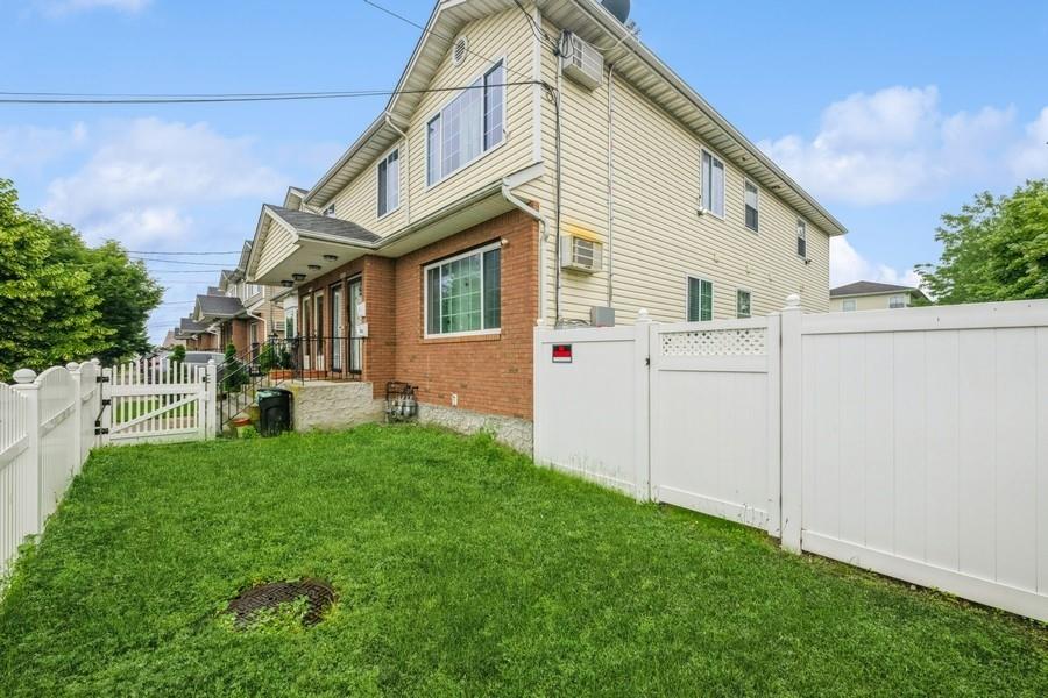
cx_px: 524
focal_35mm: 14
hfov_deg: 104.3
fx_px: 408
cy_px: 349
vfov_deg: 81.2
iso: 400
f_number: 11
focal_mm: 14
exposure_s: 1/250
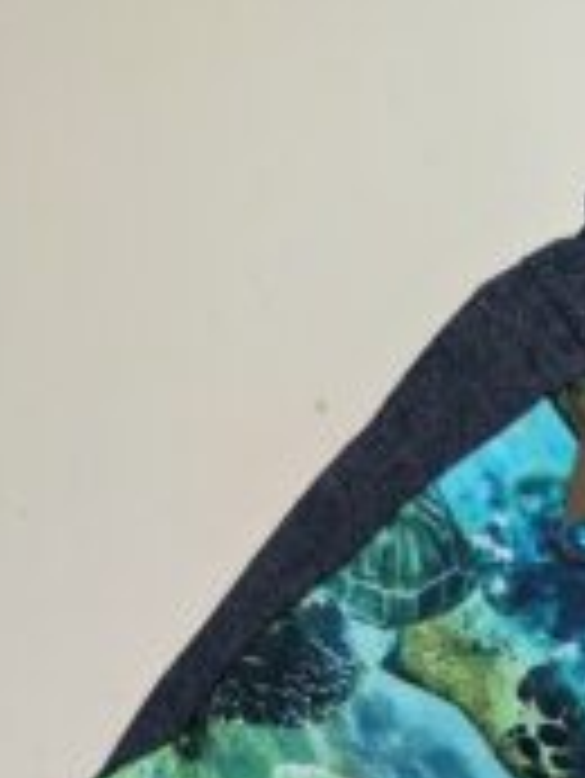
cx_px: 783
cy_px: 1041
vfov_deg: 23.7
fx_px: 1598
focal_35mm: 71
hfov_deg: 19.0
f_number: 1.8
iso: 50
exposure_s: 1/100
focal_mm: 5.54
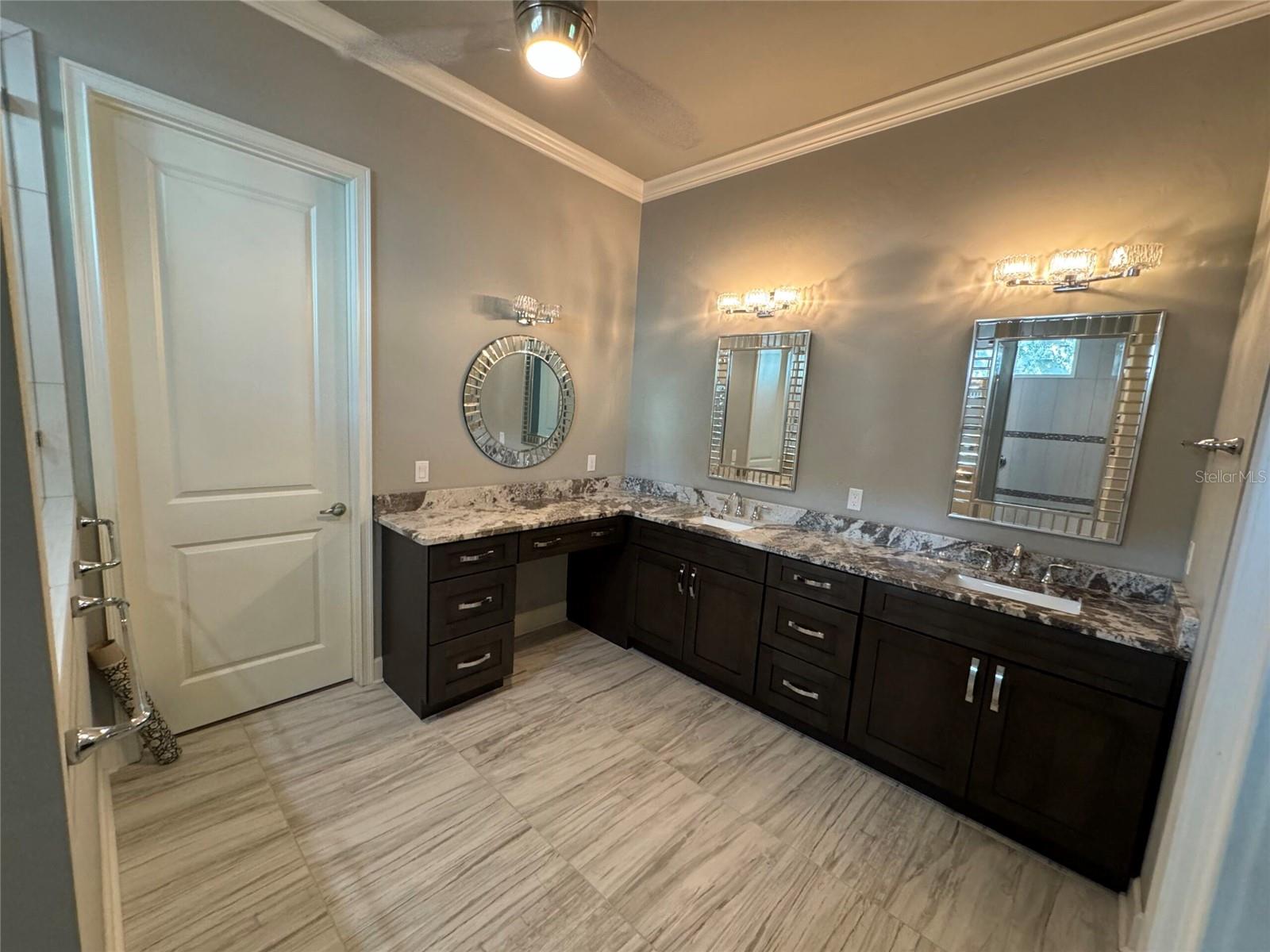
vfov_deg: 85.7
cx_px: 635
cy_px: 476
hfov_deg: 102.1
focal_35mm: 14
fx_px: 514
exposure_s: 1/60
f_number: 2.2
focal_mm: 2.22
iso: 320
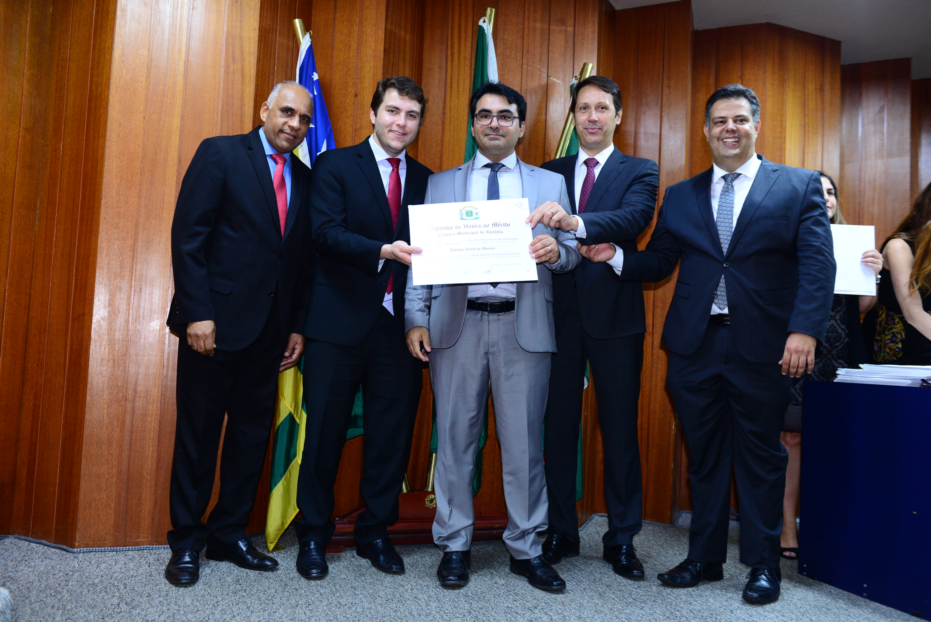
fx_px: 802
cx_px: 466
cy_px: 311
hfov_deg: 60.3
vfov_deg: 42.4
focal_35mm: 31
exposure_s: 1/60
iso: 1600
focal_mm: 31
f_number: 3.5
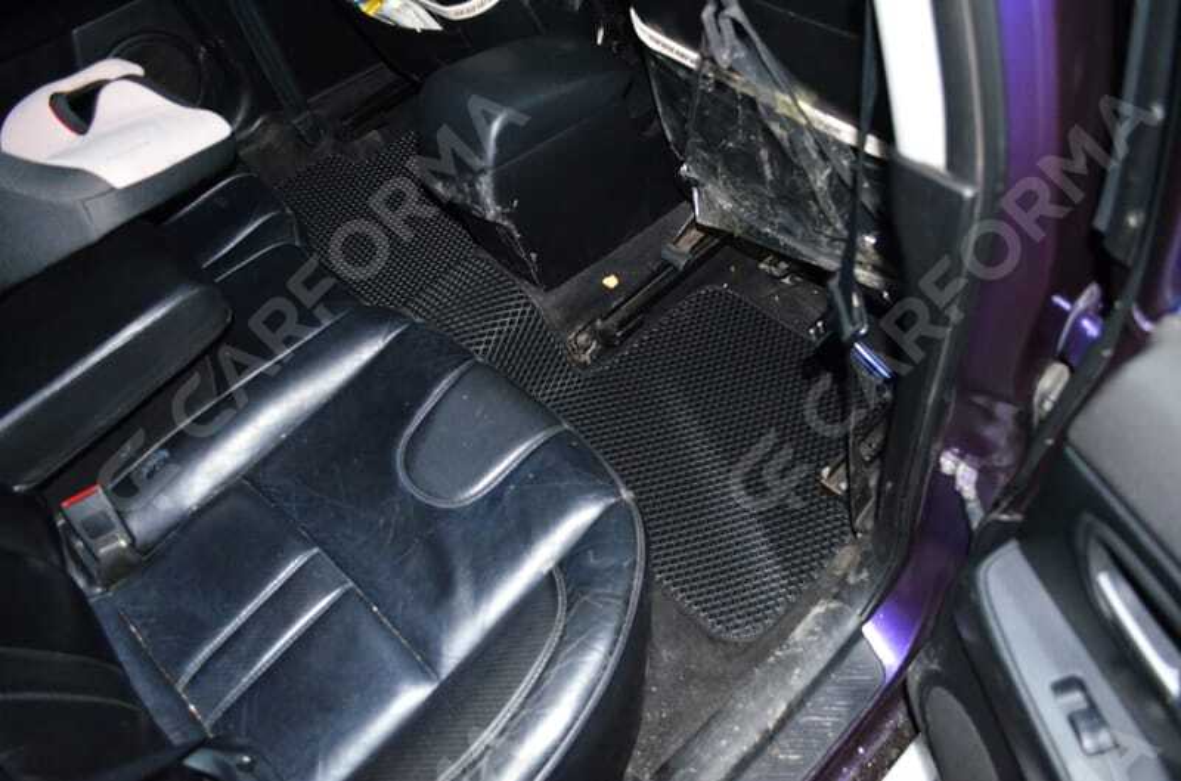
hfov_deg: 67.5
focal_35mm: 27
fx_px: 883
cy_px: 390
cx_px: 590
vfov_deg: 47.7
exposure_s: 1/60
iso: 3200
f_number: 3.5
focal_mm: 18
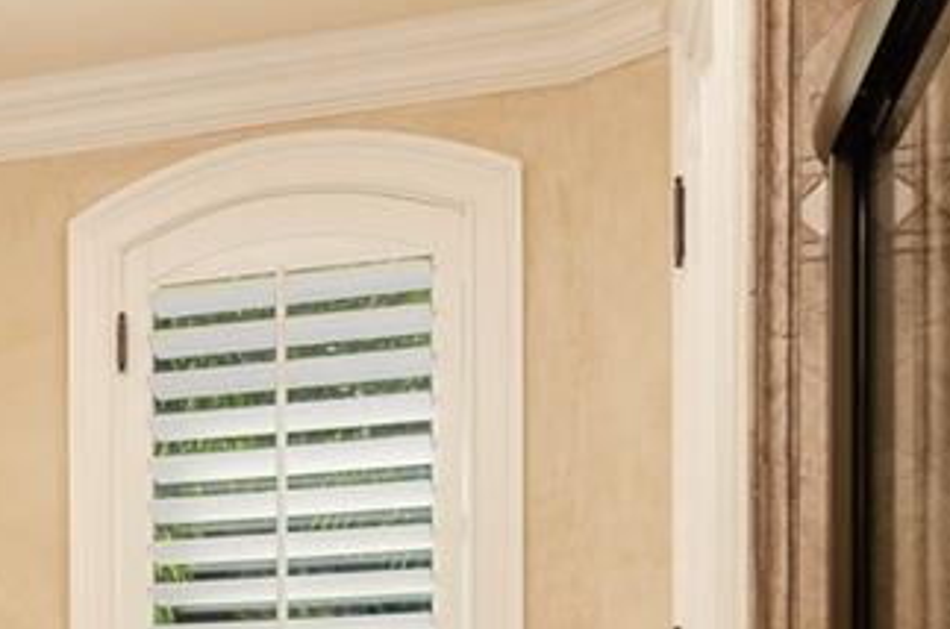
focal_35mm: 57
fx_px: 1501
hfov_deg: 32.1
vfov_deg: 21.3
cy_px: 836
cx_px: -18
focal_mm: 12
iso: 200
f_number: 10
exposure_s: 1/8
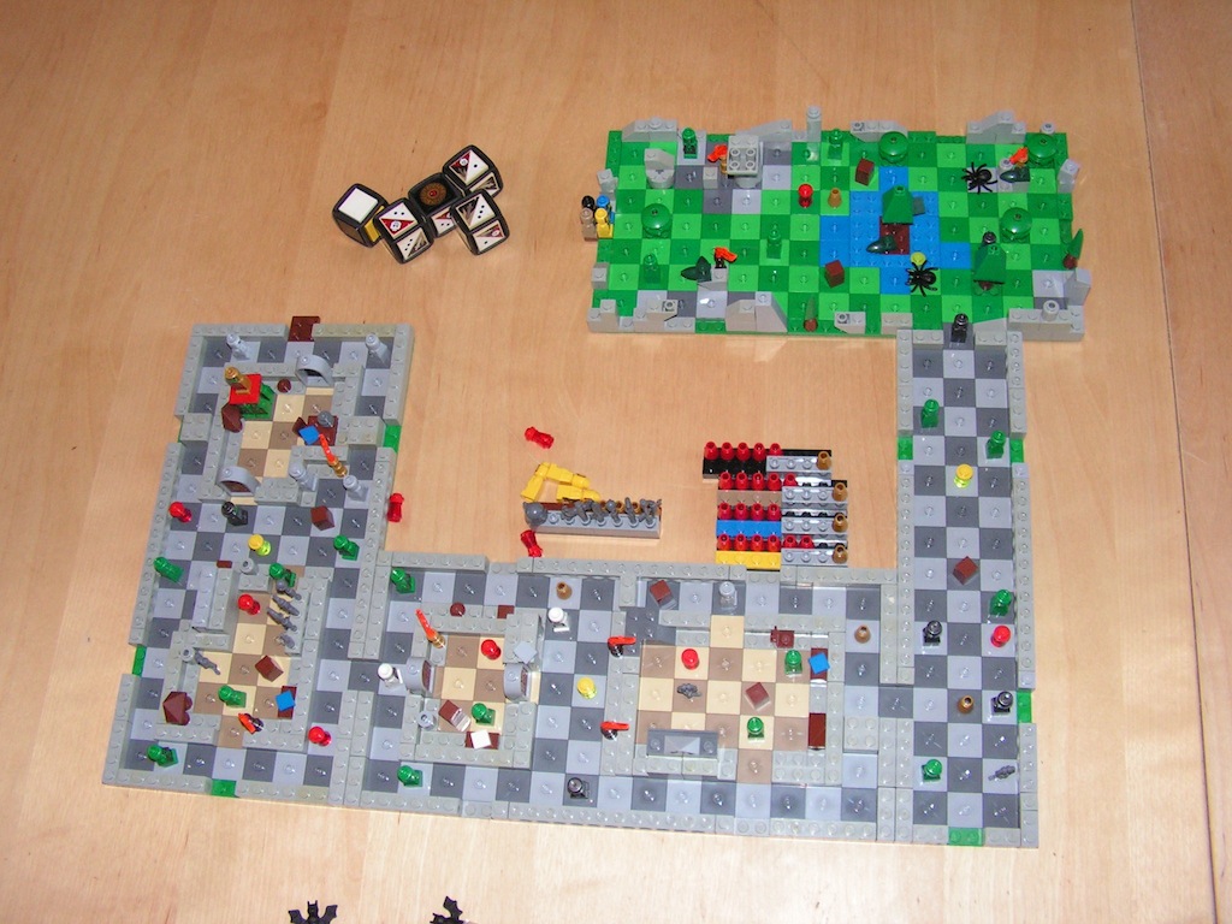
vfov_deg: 39.7
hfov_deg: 51.4
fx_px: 1281
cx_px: 616
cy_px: 462
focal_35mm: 36
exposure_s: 1/40
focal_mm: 6
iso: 200
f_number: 3.2
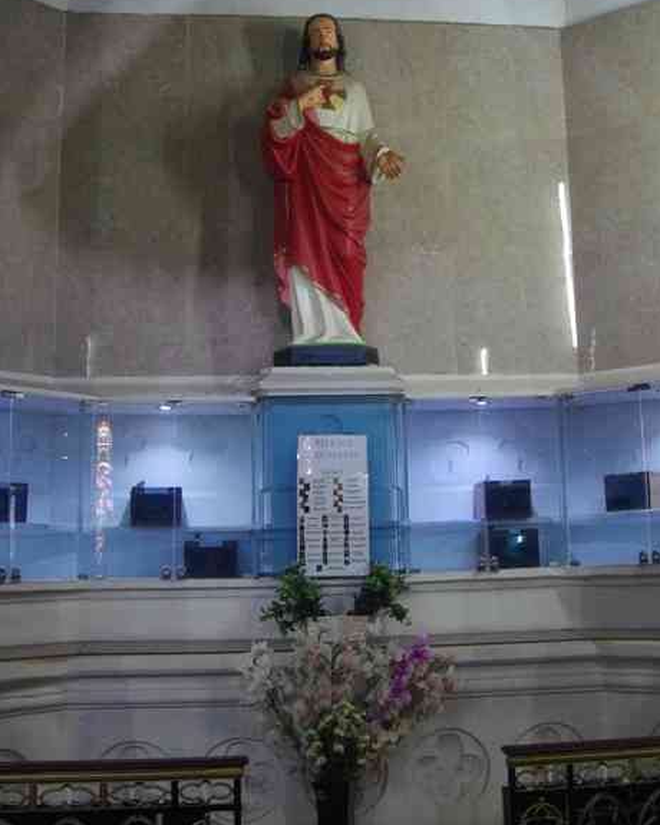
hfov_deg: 34.0
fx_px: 1074
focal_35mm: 44
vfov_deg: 41.9
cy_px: 351
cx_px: 407
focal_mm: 18
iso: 3200
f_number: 3.5
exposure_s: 1/25
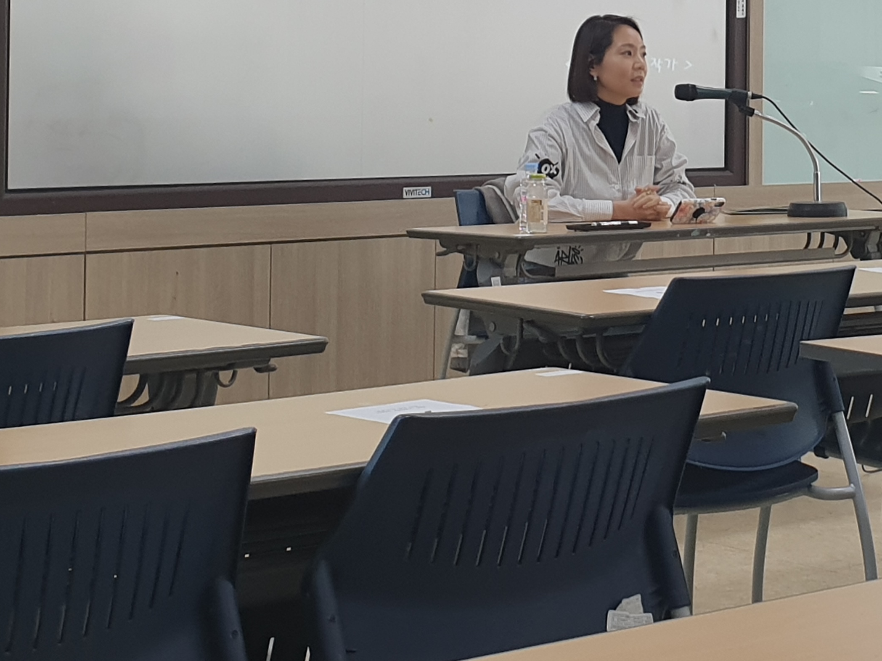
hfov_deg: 36.6
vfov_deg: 27.9
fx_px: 1274
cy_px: 56
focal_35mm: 50
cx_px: 735
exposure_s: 1/60
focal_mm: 4.3
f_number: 2.4
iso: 64
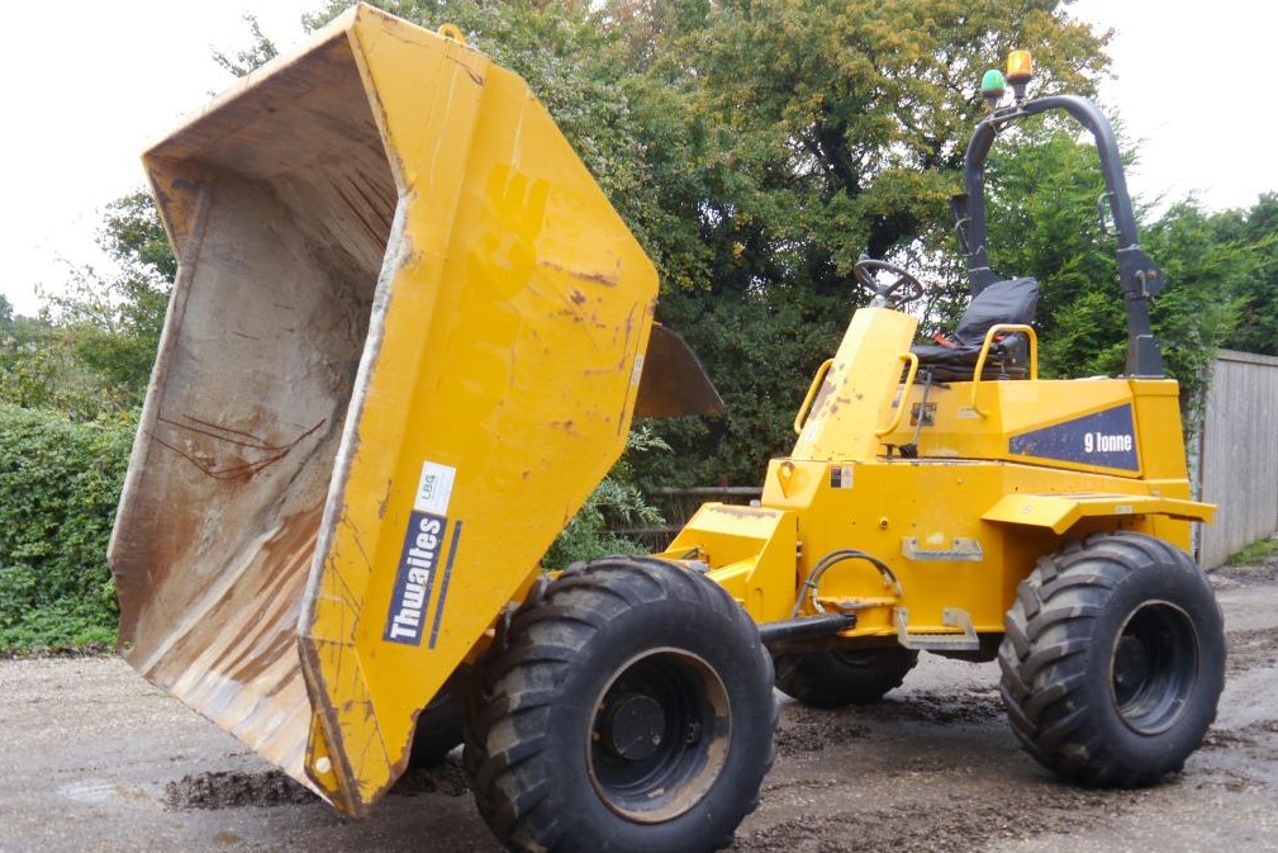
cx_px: 633
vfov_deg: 35.1
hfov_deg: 50.7
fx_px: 1349
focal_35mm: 38
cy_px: 452
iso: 160
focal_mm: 18
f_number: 4.1
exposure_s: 1/100
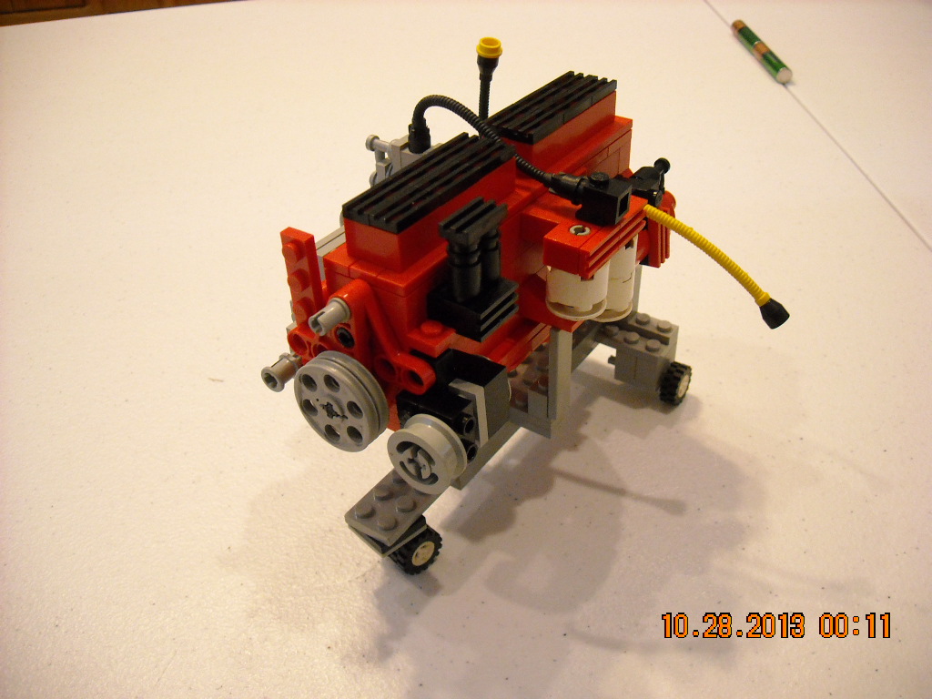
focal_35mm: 35
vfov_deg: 40.7
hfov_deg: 52.6
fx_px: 942
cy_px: 350
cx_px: 466
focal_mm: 5.7
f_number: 2.8
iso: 400
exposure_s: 1/30
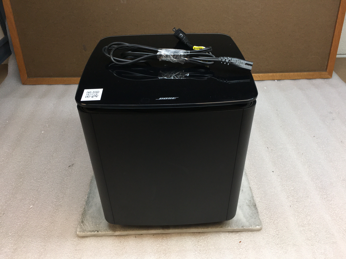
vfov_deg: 48.2
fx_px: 290
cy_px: 130
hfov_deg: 61.7
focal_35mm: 29
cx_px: 173
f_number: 2.2
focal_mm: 4.15
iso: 40
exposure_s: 1/120
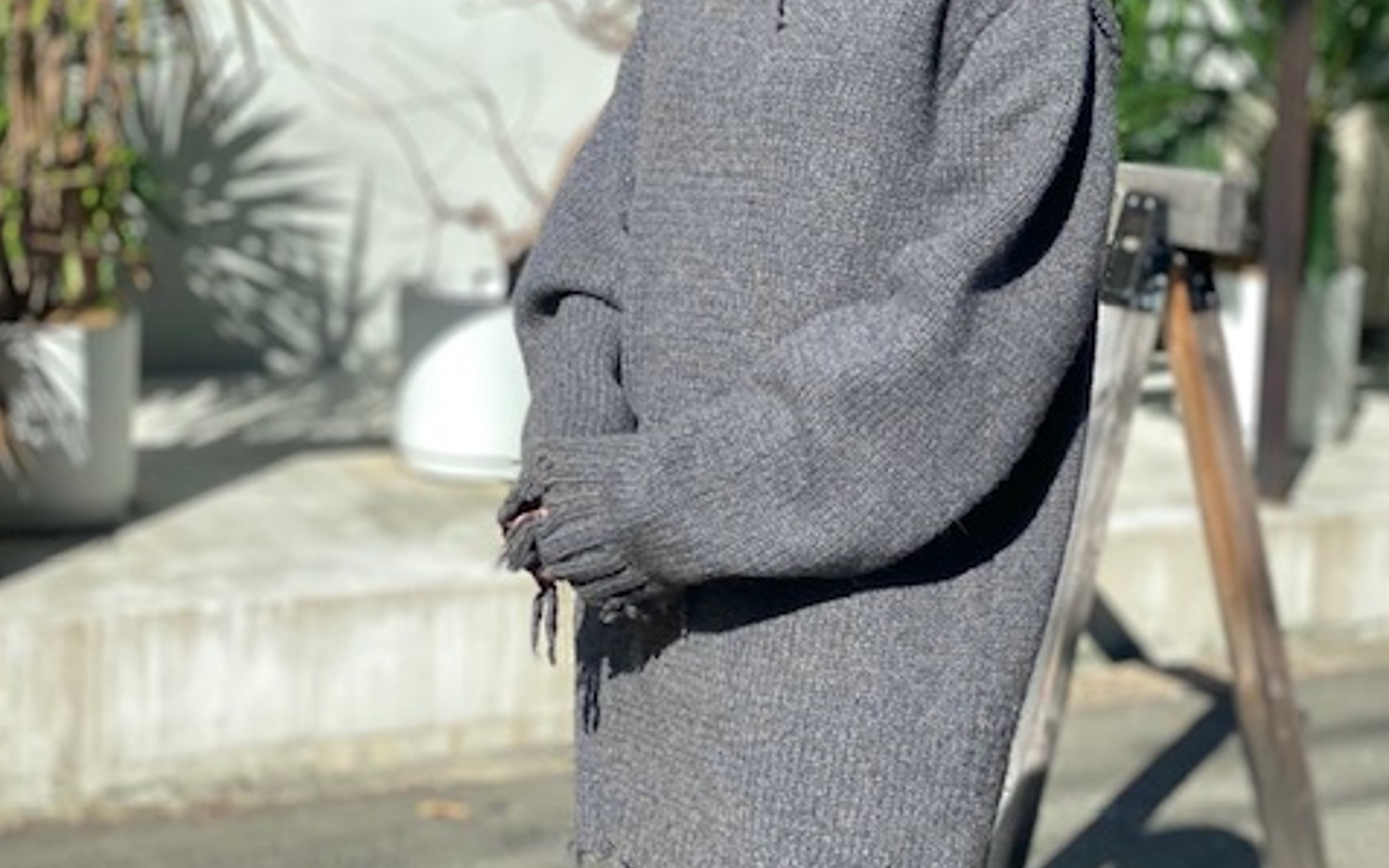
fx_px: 2801
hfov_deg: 27.8
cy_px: 376
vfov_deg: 17.6
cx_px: 740
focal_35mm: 74
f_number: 2
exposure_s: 1/1653
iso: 20
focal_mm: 6
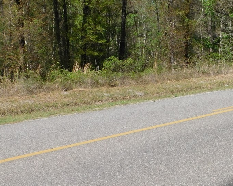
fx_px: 365
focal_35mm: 53
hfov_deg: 33.3
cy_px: 97
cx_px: 214
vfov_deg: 28.6
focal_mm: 4
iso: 125
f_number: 6
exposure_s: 1/400
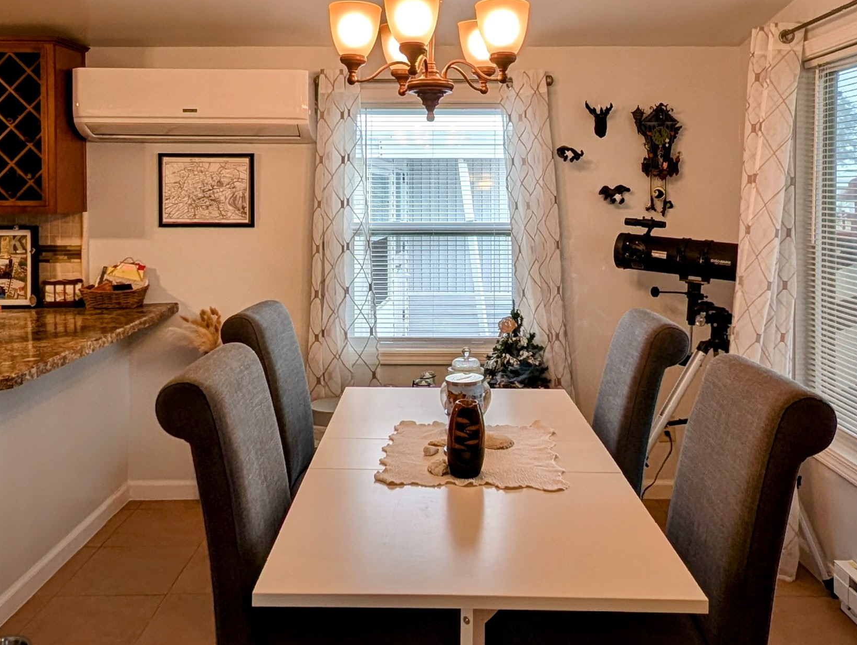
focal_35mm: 30
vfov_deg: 46.0
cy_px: 201
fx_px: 744
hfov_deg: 59.9
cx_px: 432
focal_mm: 2.23
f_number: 1.95
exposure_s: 1/120
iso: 59
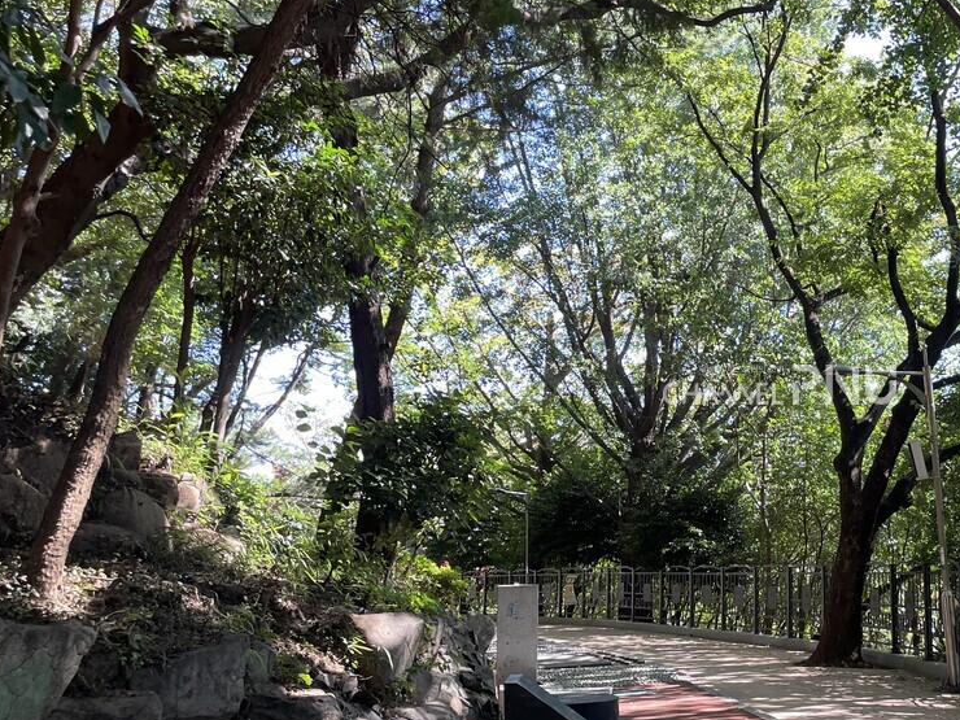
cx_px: 780
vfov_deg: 32.2
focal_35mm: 45
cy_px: 385
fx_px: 1248
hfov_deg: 40.2
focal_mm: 4.2
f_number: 1.6
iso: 32
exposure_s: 1/121
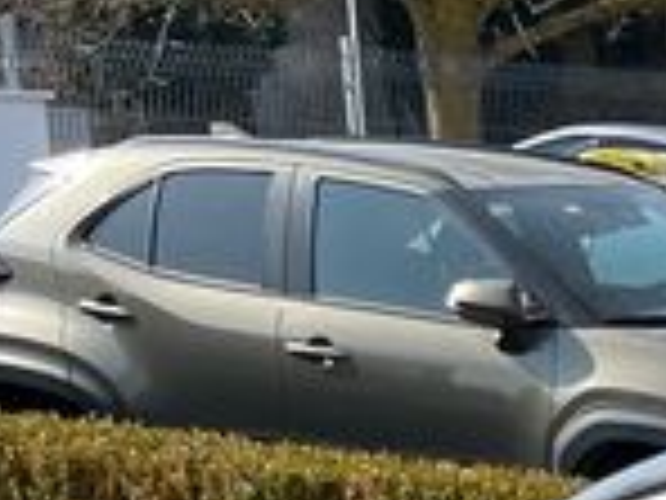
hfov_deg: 9.7
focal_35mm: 180
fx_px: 3463
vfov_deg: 7.4
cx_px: 1629
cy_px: 1437
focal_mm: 5.1
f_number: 1.6
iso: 50
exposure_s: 1/1862
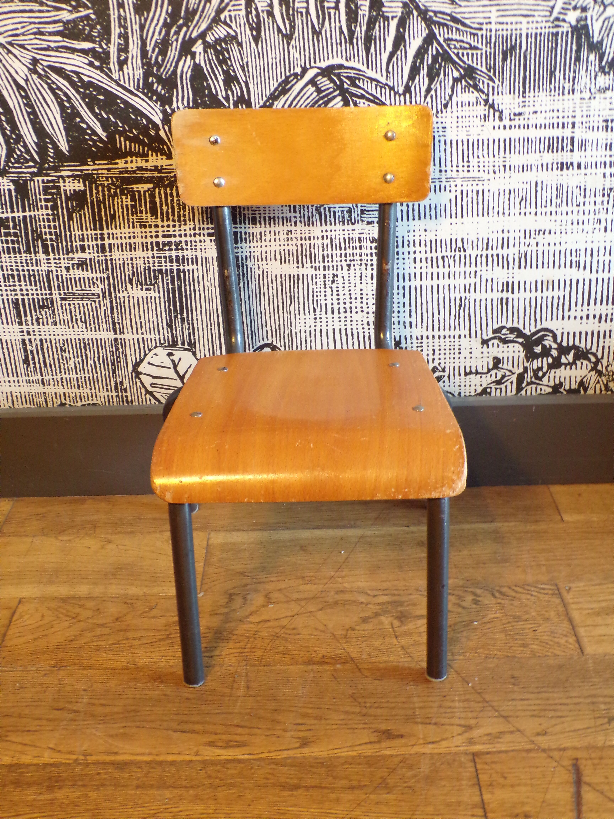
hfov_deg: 38.7
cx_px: 307
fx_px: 875
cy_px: 410
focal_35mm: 37
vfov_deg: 50.1
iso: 400
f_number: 3.3
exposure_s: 1/14
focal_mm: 6.6
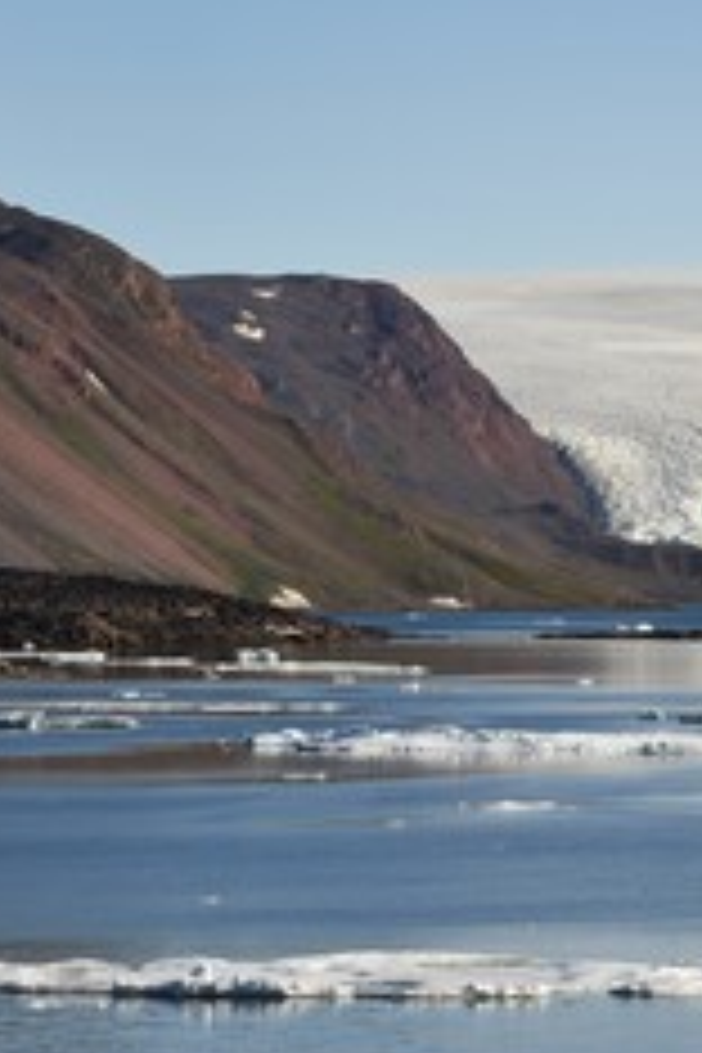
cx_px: 621
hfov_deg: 4.5
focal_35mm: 305
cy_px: 531
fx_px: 8921
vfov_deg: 6.8
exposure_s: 1/250
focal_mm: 170
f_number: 16
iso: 200
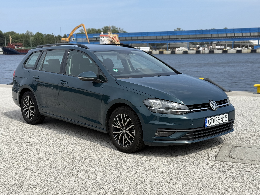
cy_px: 98
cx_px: 130
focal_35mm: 48
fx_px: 361
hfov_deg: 39.7
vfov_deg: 30.3
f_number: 1.78
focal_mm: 6.76
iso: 100
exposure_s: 1/4878
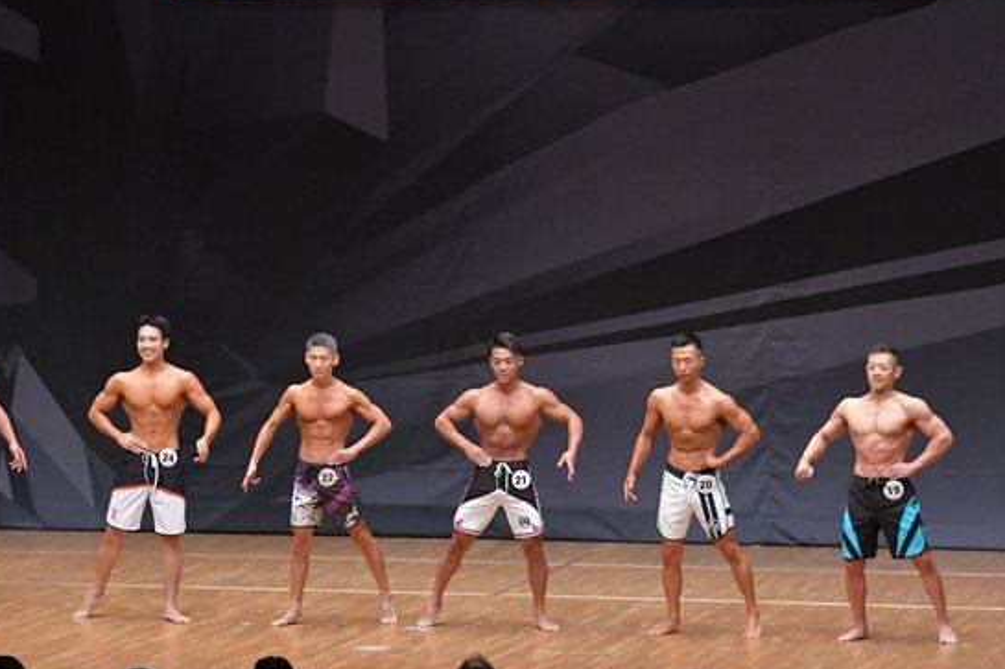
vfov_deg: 9.4
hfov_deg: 14.1
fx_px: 4046
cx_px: 397
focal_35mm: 145
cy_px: 452
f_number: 5.6
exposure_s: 1/400
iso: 6400
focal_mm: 68
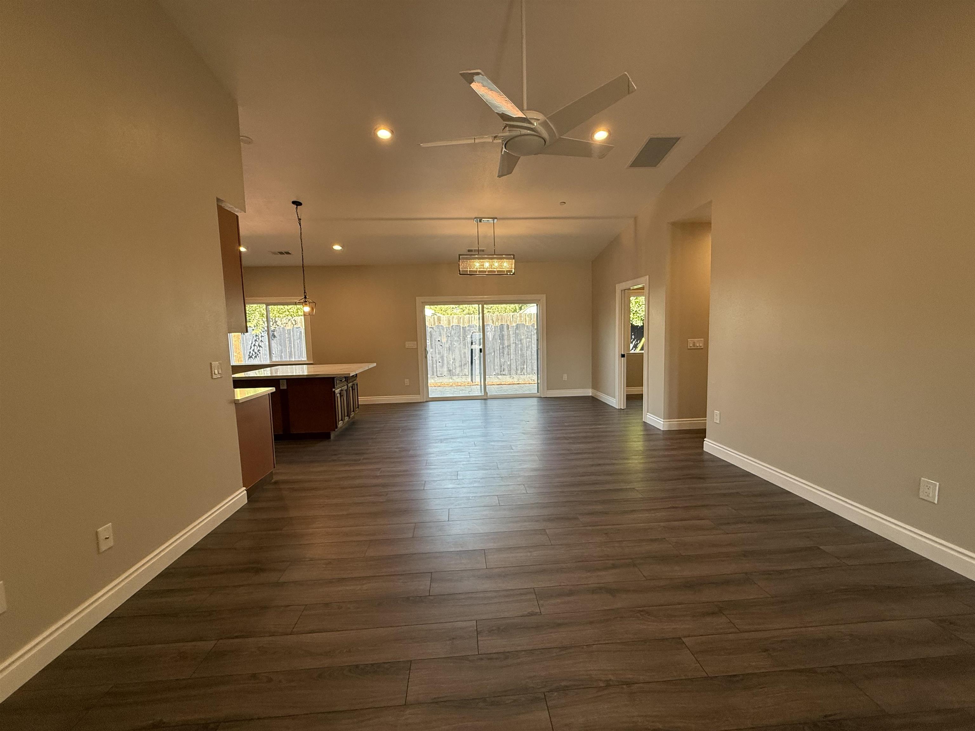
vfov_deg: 85.7
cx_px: 488
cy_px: 366
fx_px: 394
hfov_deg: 102.1
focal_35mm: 14
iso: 160
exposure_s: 1/120
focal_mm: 2.22
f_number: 2.2
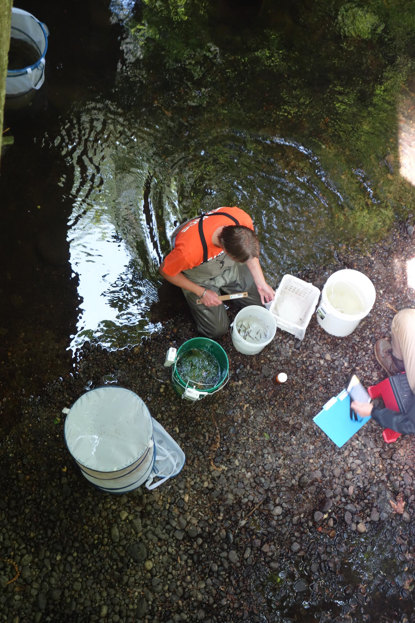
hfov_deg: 25.5
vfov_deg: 37.5
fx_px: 916
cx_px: 208
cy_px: 312
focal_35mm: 53
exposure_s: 1/60
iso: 640
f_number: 3.5
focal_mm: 19.75
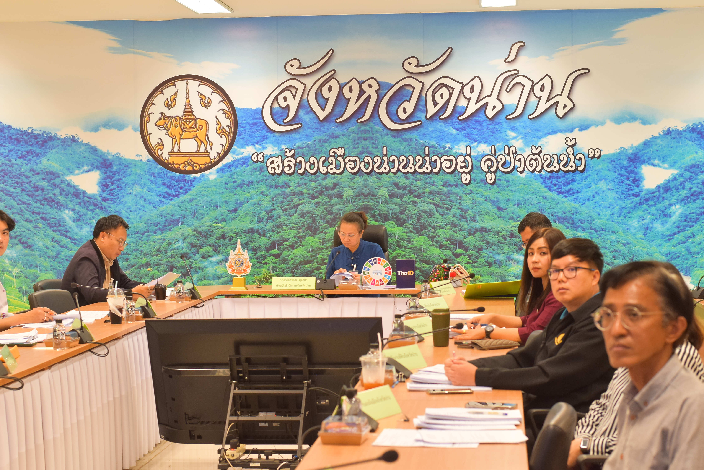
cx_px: 352
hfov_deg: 27.0
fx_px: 1467
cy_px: 235
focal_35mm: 75
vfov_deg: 18.2
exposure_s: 1/100
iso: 1250
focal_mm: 50
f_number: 5
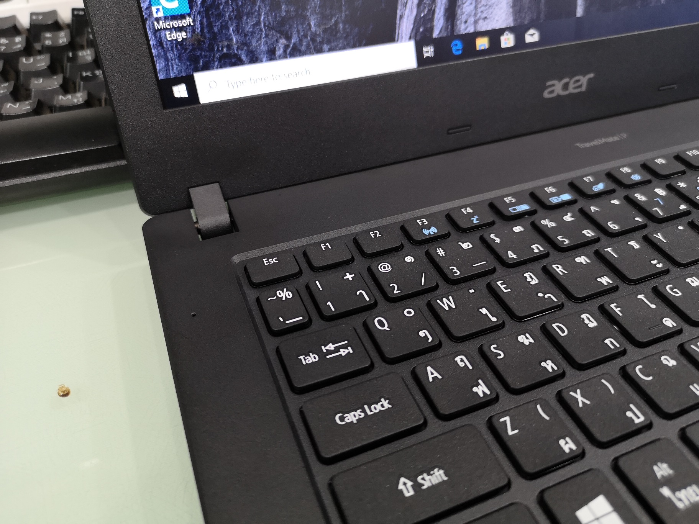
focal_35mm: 27
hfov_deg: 65.3
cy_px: 262
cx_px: 350
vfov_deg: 51.4
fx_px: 545
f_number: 1.8
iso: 200
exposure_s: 1/33.3
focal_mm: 3.95
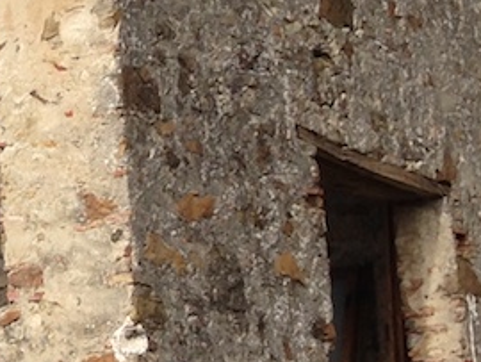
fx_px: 2448
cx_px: -565
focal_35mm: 176
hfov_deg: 10.1
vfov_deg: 8.4
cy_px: 346
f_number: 2.4
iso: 50
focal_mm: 4.13
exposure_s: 1/589
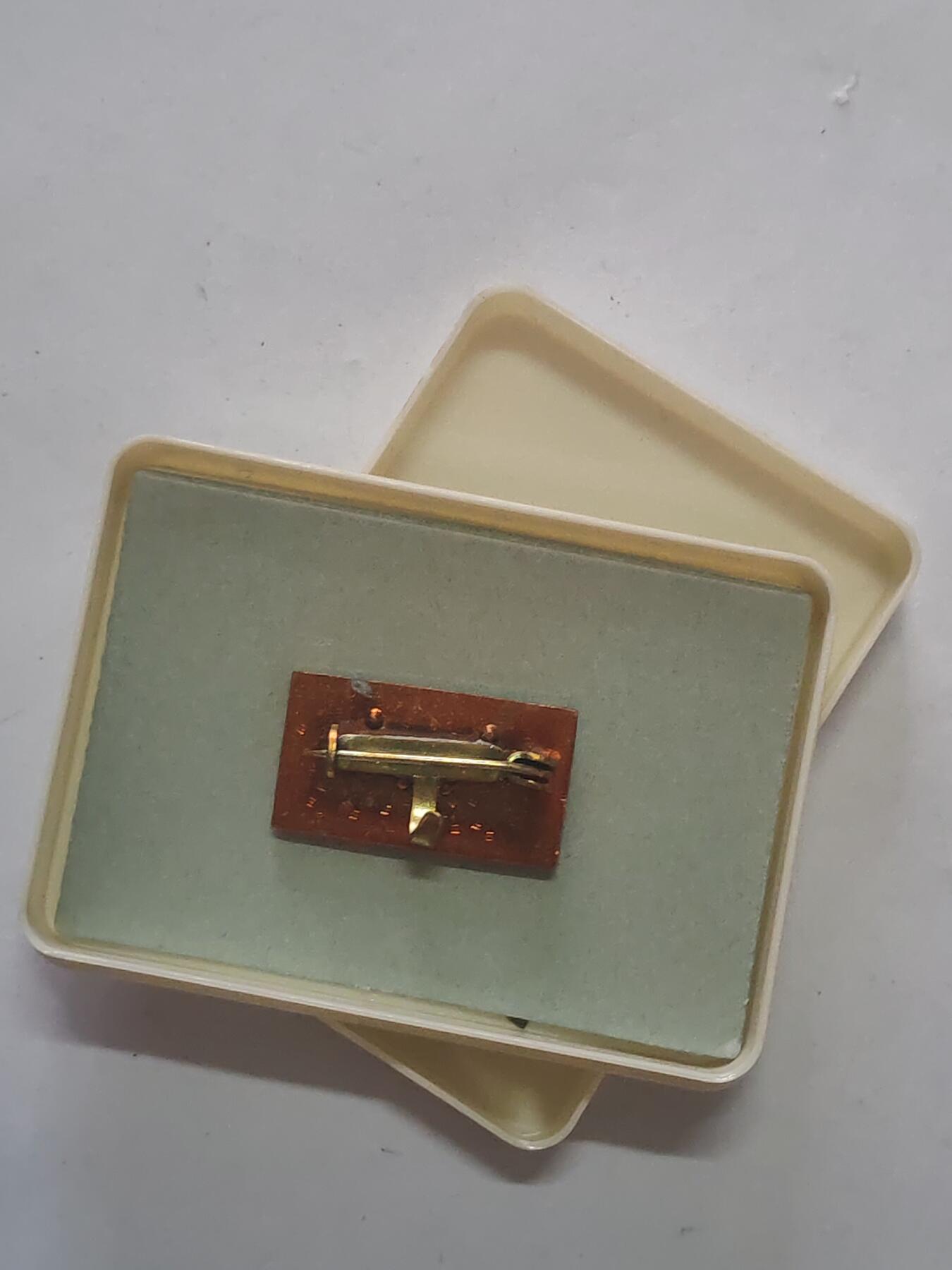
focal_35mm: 68
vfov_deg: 28.6
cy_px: 635
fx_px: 2493
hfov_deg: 21.6
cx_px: 476
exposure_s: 1/50
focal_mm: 5.52
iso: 500
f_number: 1.95
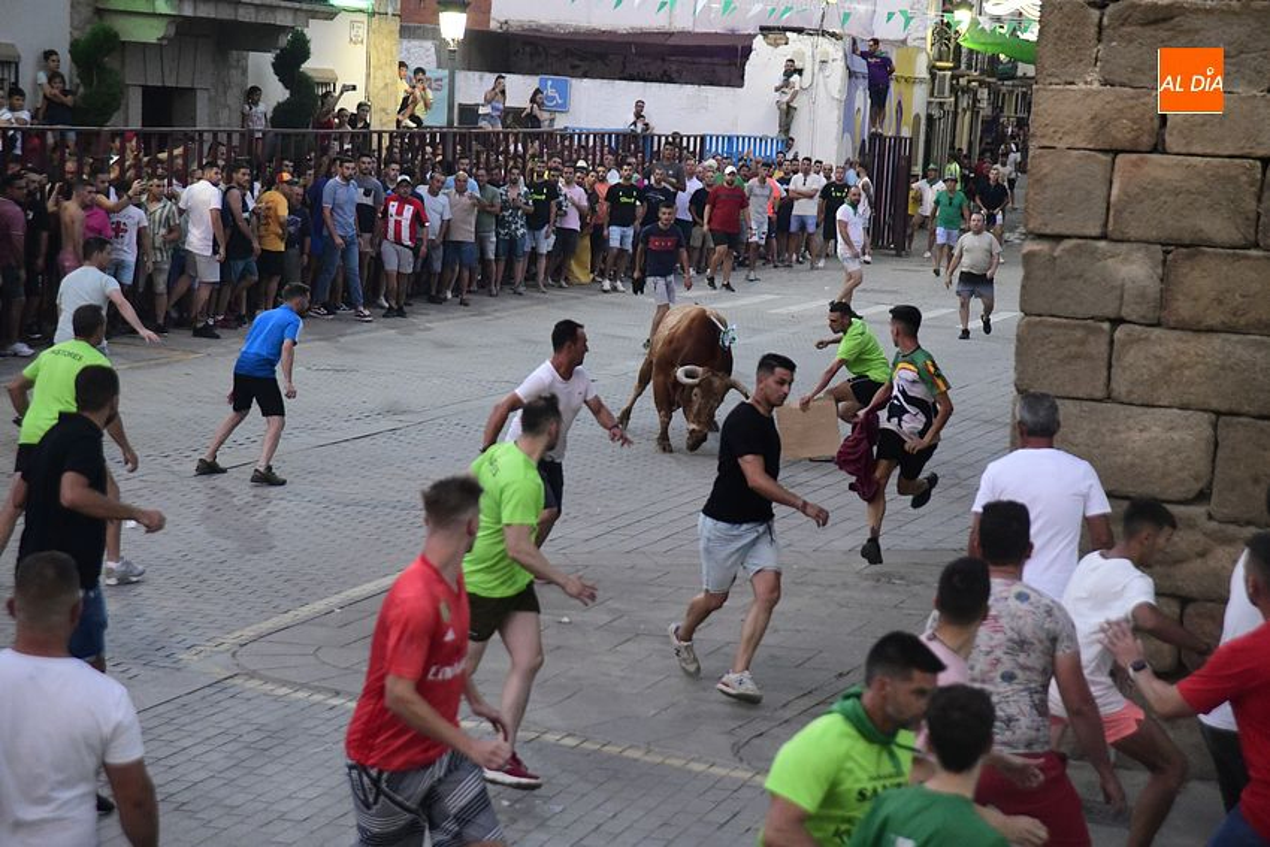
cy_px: 424
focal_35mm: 85
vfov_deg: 16.1
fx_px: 2999
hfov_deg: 23.9
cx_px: 635
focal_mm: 85
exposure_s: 1/320
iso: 10000
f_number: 4
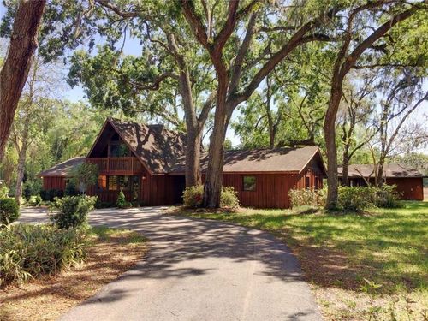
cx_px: 214
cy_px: 160
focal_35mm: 29
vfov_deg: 48.2
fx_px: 359
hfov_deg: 61.7
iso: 32
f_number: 2.2
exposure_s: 1/719
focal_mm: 4.15
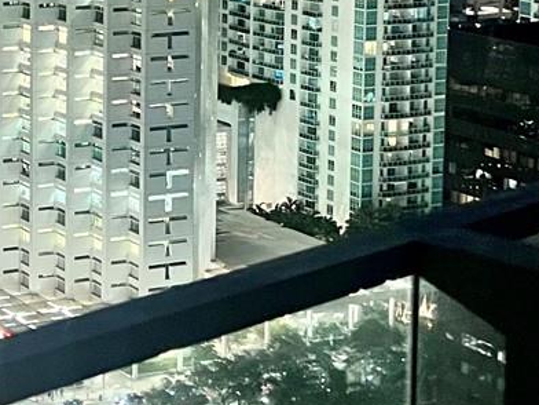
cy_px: -74
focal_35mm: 106
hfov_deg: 17.0
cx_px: -243
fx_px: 1651
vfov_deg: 13.6
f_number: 1.5
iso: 640
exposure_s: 1/32
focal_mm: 5.7
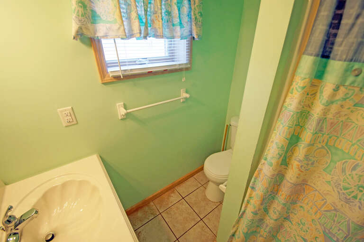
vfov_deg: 77.2
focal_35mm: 15
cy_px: 121
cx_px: 182
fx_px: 151
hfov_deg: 100.5
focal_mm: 10
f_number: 4
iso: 500
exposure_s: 1/60
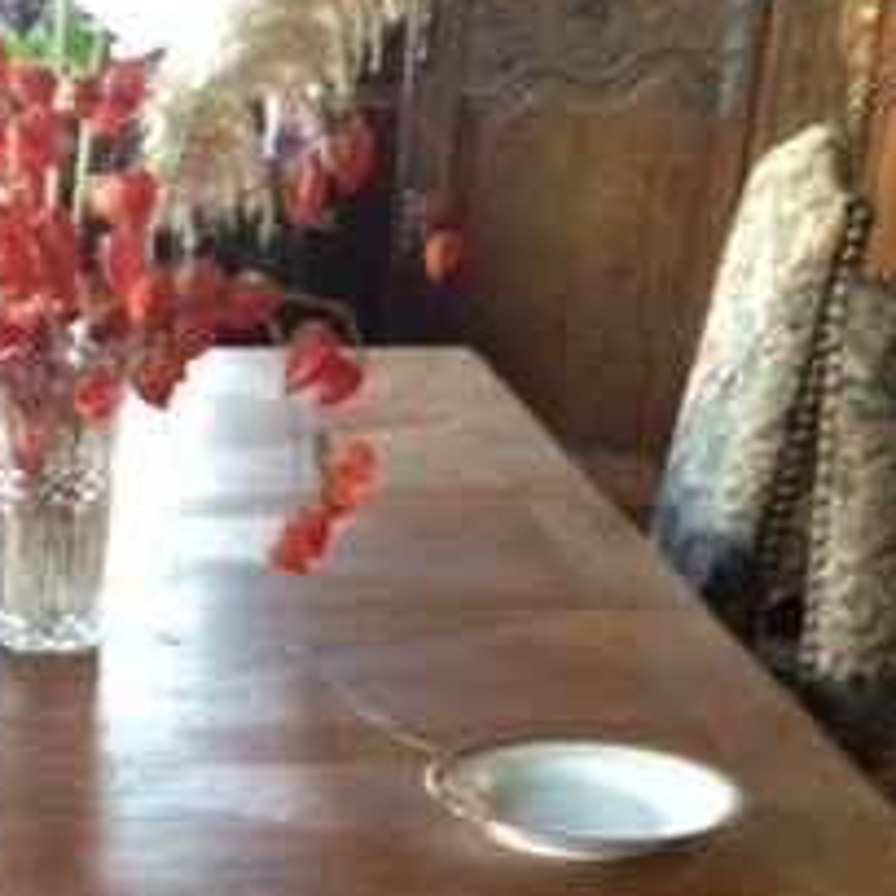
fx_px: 2841
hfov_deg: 17.5
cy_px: 1278
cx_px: 4
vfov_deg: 16.6
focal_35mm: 97
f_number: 2.4
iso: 400
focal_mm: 4.28
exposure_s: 1/15
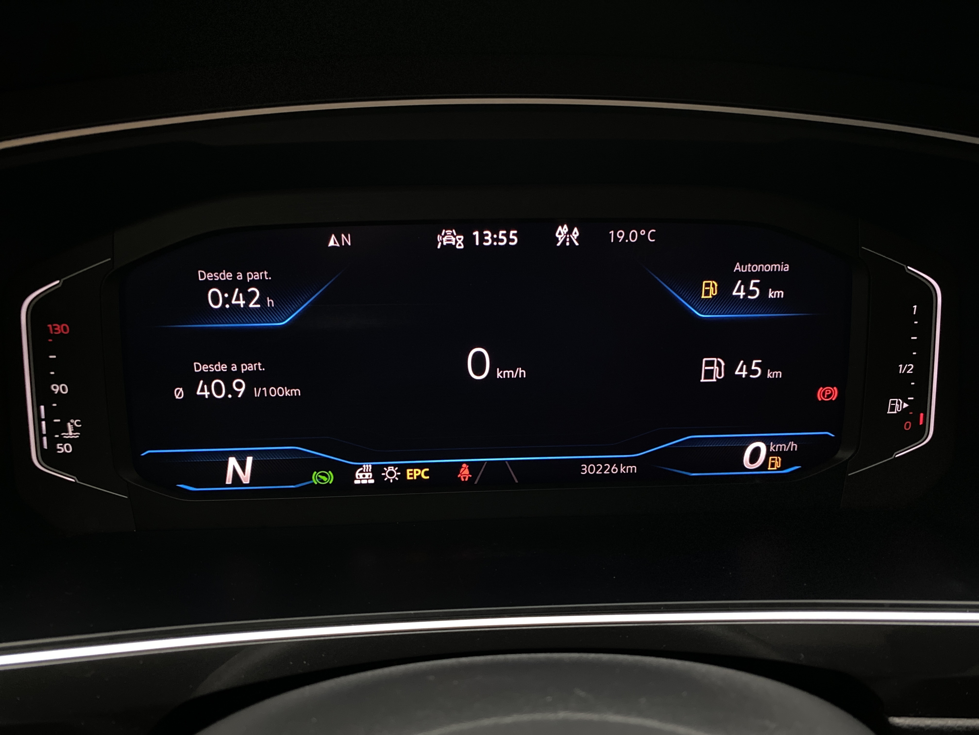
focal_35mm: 26
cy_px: 368
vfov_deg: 53.1
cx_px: 490
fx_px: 735
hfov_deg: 67.3
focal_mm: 4.25
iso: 1000
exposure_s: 1/24
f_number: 1.8
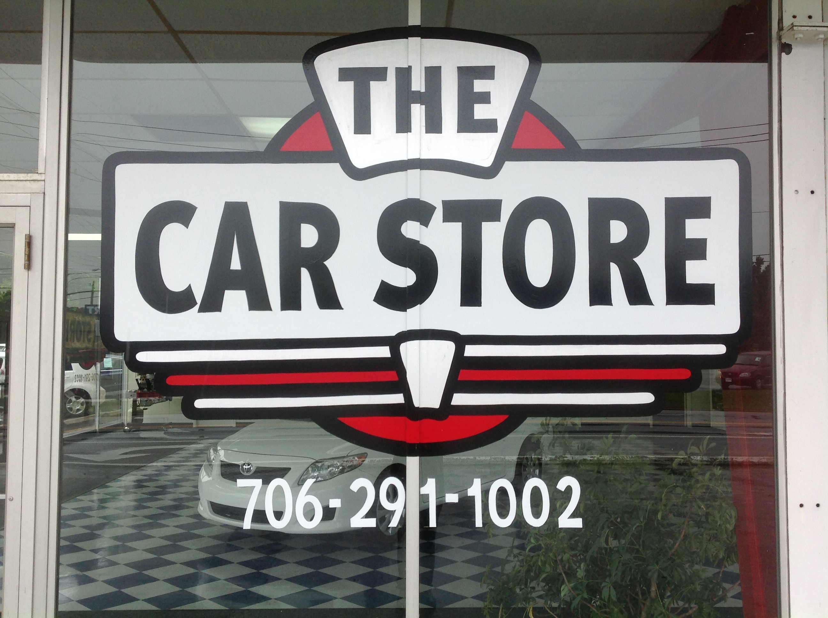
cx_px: 414
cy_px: 309
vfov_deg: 40.6
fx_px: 836
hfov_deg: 52.7
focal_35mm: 35
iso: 50
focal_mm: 4.28
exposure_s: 1/246
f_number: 2.4
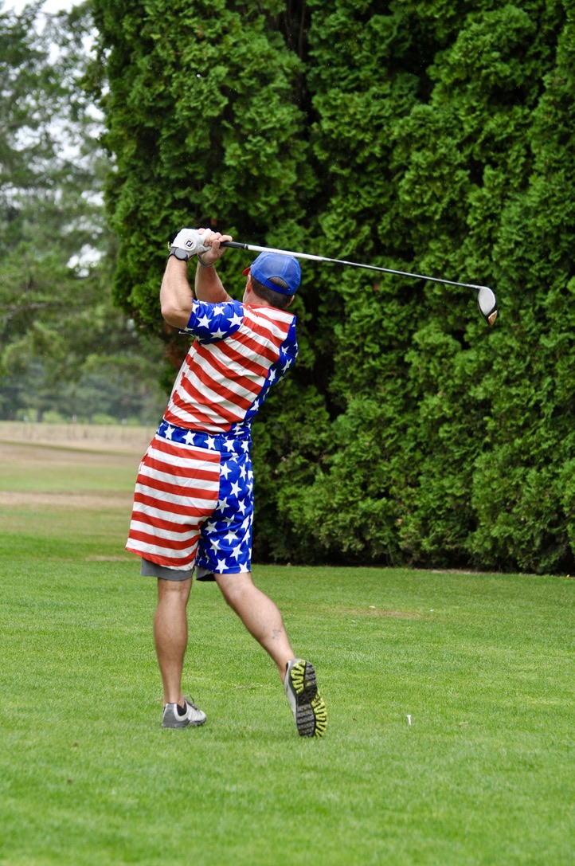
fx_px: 3675
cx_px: 288
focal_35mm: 153
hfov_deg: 8.9
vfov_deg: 13.4
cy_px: 433
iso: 560
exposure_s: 1/1000
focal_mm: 102
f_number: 4.5
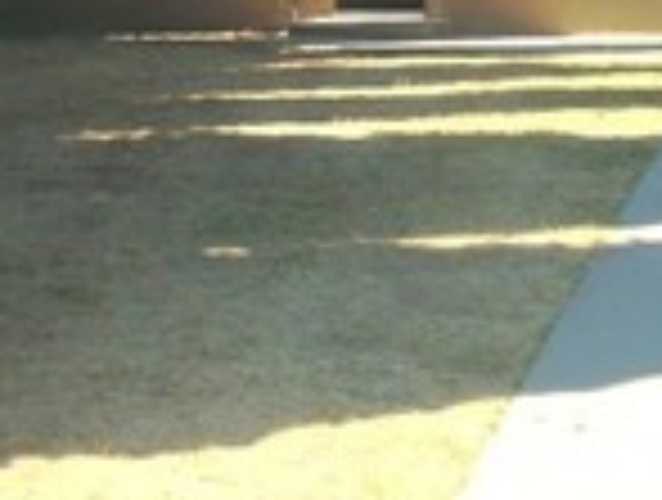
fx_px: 1534
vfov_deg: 18.2
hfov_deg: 24.2
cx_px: 441
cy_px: 36
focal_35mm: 80
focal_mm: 5.7
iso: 80
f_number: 5.5
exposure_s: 1/234
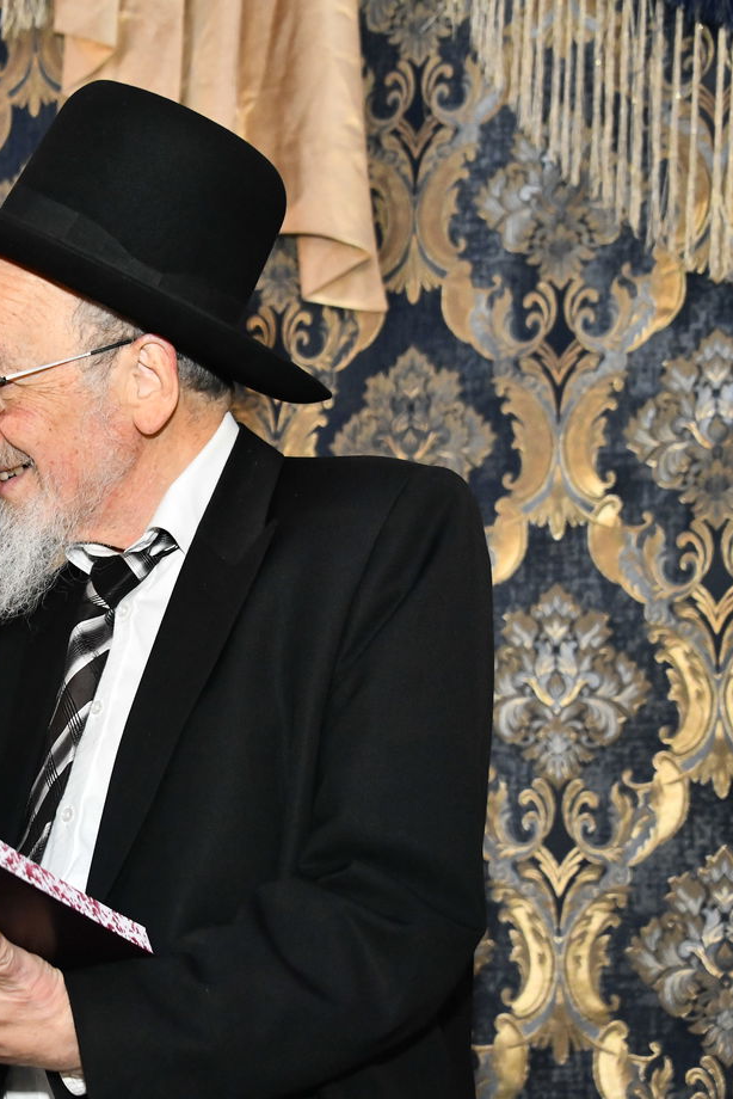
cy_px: 548
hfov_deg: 18.2
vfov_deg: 27.7
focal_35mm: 73
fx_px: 2228
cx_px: 2
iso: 2500
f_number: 5.6
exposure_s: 1/125
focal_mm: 48
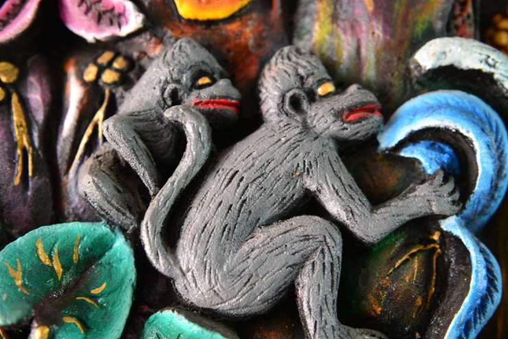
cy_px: 172
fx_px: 579
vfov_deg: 32.7
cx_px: 258
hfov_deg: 47.4
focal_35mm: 41
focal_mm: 38
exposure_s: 1/40
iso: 560
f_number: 2.8
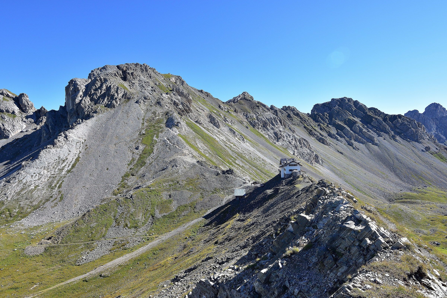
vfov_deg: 56.1
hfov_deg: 77.3
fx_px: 279
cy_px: 149
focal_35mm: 22
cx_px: 224
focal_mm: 15
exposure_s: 1/320
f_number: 9
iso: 200
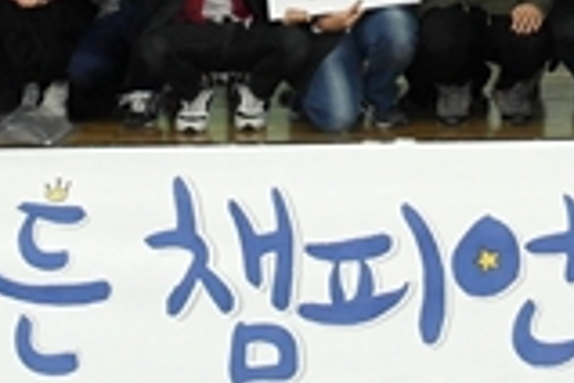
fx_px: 3444
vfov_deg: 6.1
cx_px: 430
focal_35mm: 216
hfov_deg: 9.5
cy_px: -526
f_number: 4
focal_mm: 28
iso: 800
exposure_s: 1/50
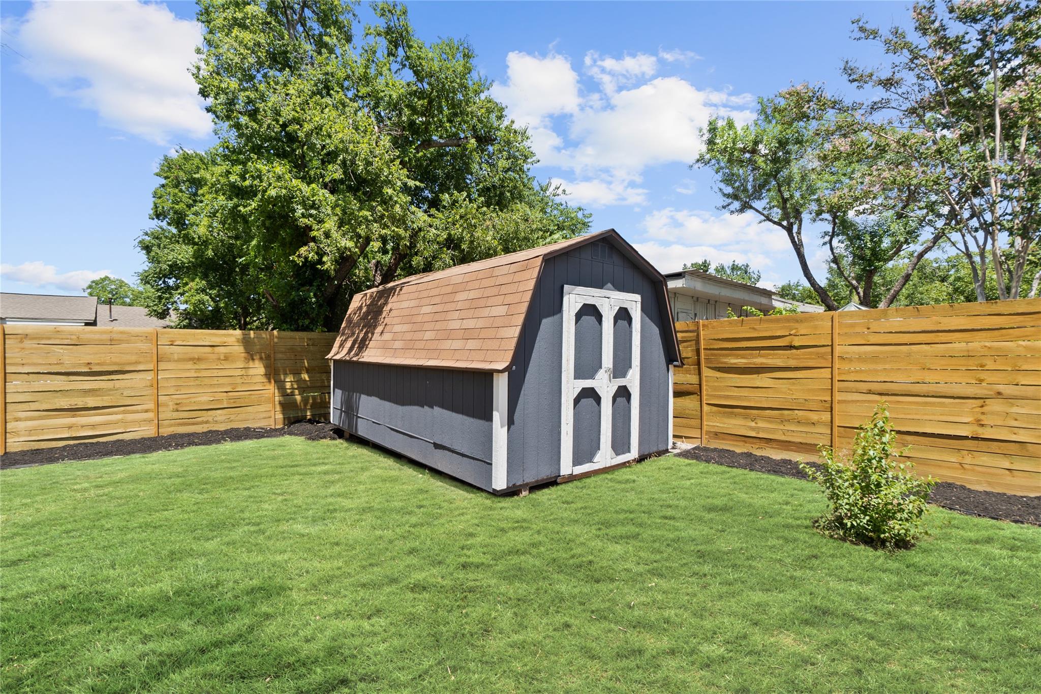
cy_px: 347
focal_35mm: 15
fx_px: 434
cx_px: 520
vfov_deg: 77.3
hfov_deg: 100.4
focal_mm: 10
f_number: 8
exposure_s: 1/160
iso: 100
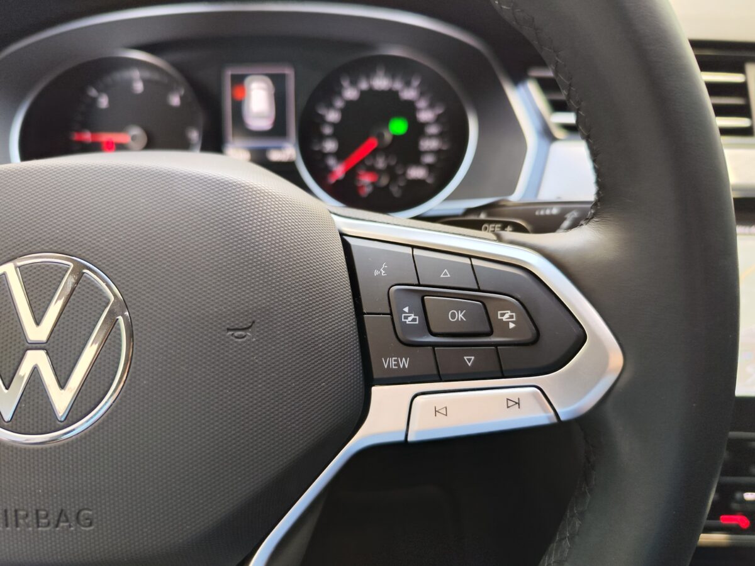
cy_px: 283
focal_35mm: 23
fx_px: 502
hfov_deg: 73.9
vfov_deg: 58.9
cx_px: 378
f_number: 1.69
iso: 259
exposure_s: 1/100
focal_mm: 7.01
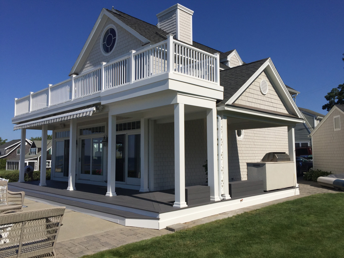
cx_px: 172
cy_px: 129
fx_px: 288
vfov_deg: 48.2
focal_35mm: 29
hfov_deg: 61.7
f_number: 2.2
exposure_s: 1/4950
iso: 32
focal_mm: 4.15
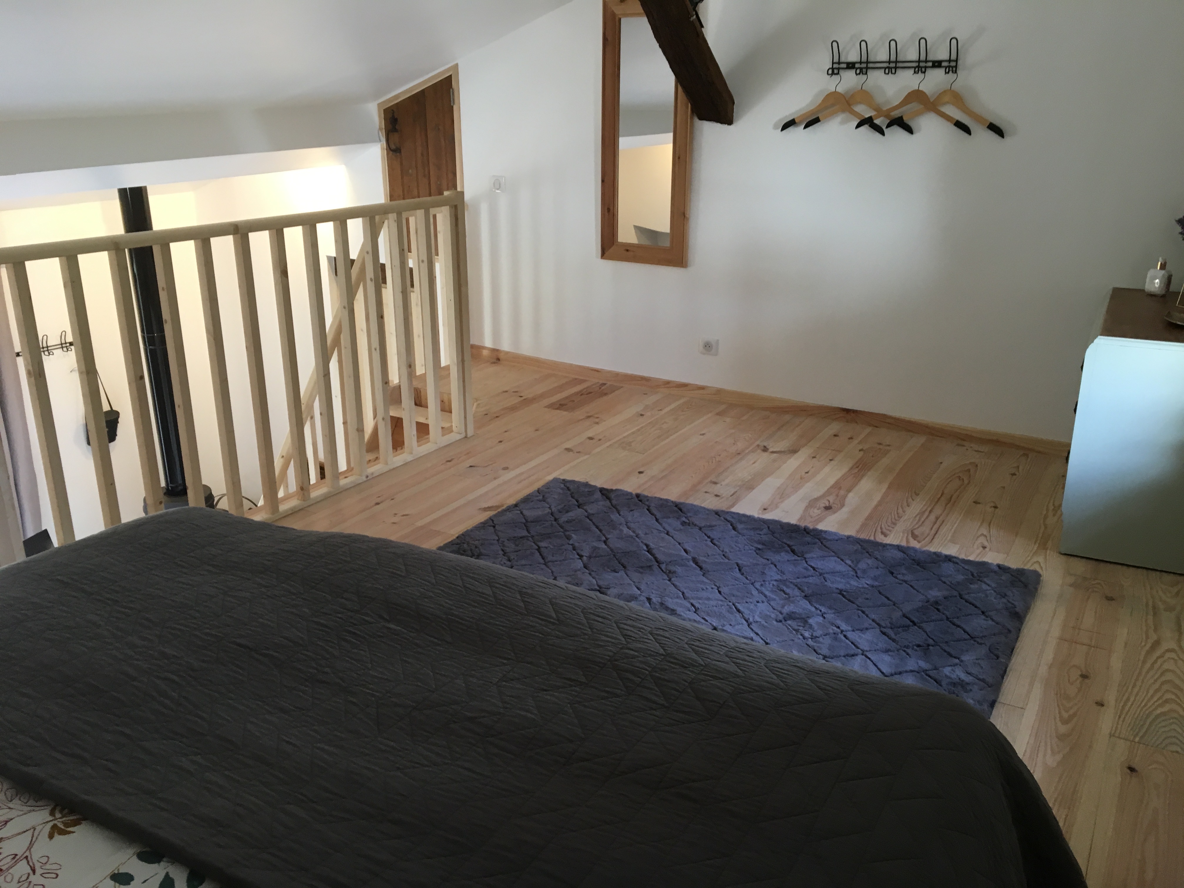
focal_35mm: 29
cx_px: 592
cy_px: 444
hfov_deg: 61.7
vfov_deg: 48.2
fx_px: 992
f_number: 2.2
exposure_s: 1/33
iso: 100
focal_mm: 4.15
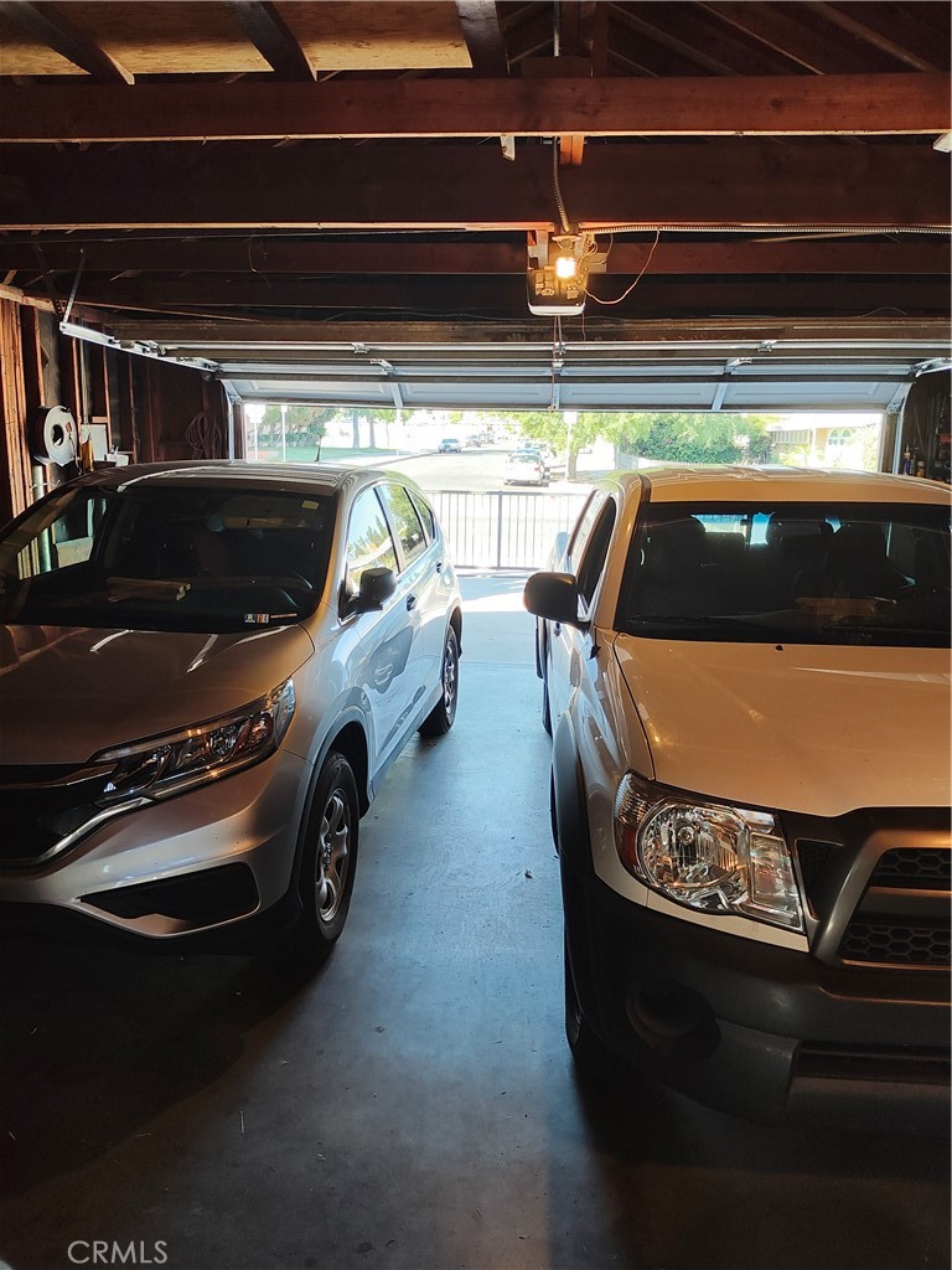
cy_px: 635
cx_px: 476
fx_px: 917
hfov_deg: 54.9
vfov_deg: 69.4
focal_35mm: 25
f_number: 1.5
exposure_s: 1/60.1
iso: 126
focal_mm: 4.15
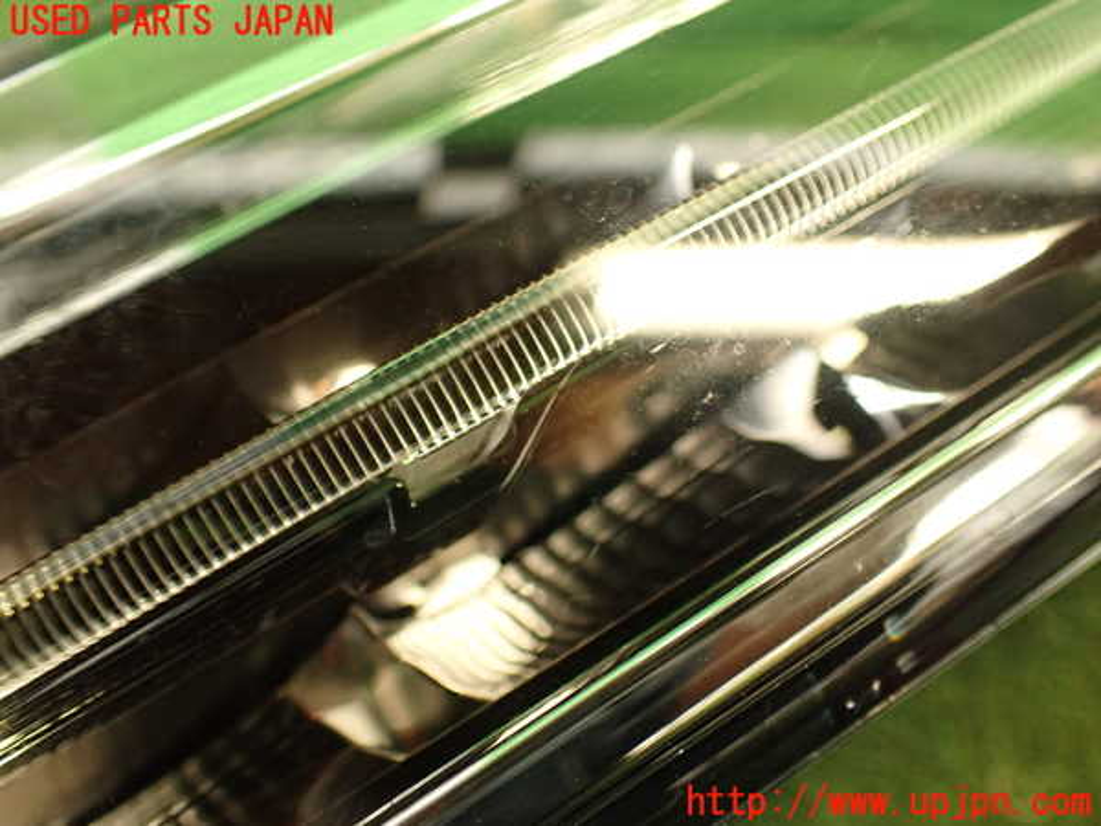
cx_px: 550
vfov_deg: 44.2
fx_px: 1018
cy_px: 413
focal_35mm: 32
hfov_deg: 56.8
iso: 400
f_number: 2.4
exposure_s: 1/30
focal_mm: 5.79
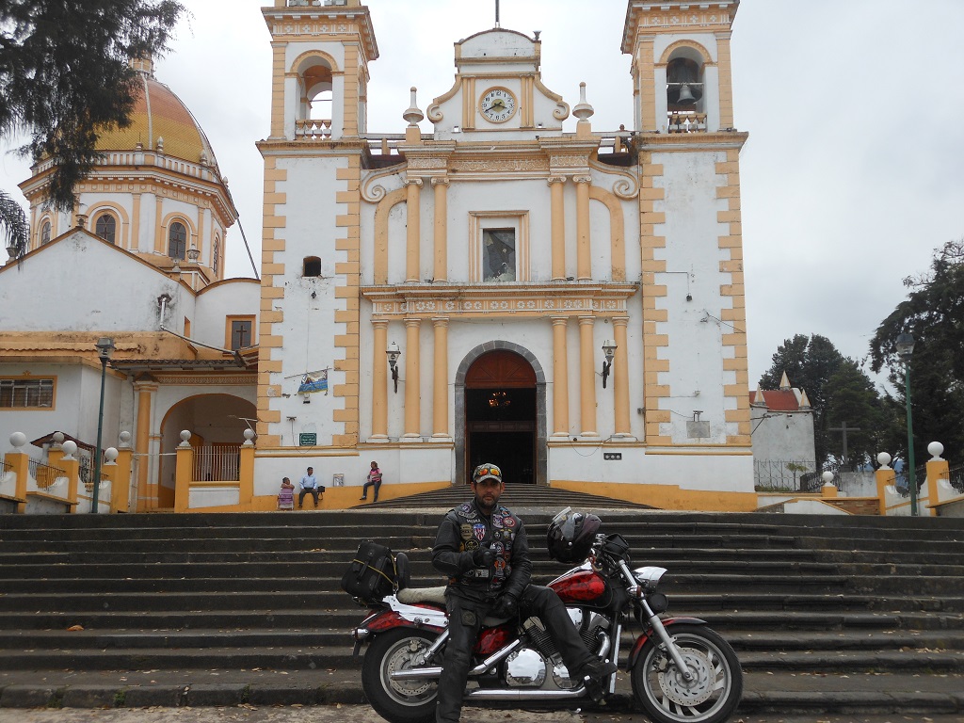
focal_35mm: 43
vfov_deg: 33.6
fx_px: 1197
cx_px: 482
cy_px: 362
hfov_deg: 43.9
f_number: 3.8
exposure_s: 1/400
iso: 80
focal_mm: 7.7
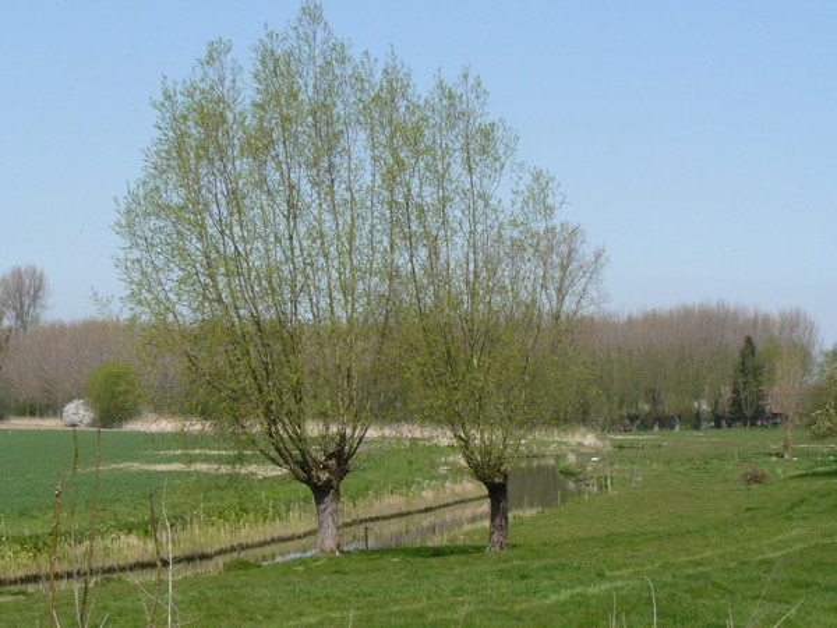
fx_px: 2515
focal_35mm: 104
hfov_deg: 18.9
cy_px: 314
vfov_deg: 14.2
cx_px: 418
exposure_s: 1/500
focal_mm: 17.3
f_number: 8
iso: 200
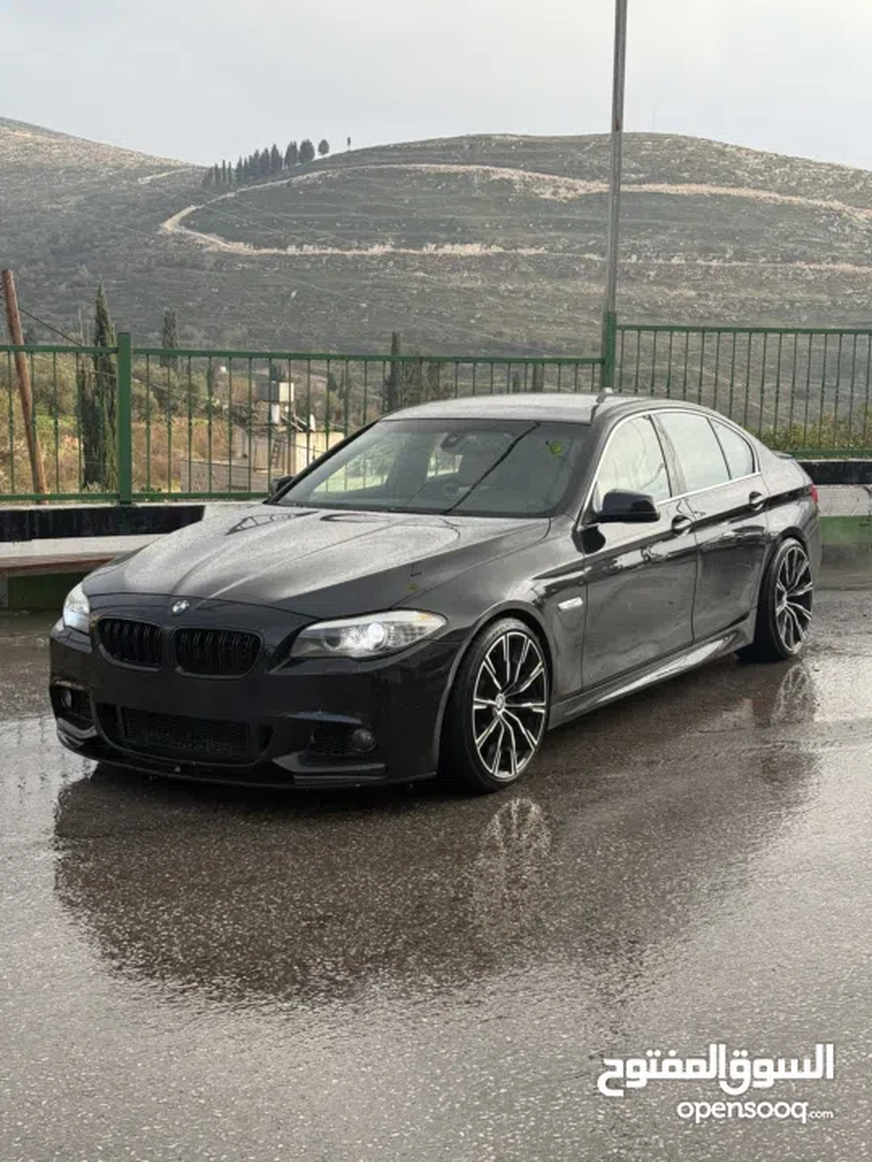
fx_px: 1612
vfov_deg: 39.7
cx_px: 436
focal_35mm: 48
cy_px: 581
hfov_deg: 30.3
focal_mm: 6.76
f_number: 1.78
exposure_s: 1/786
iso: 64
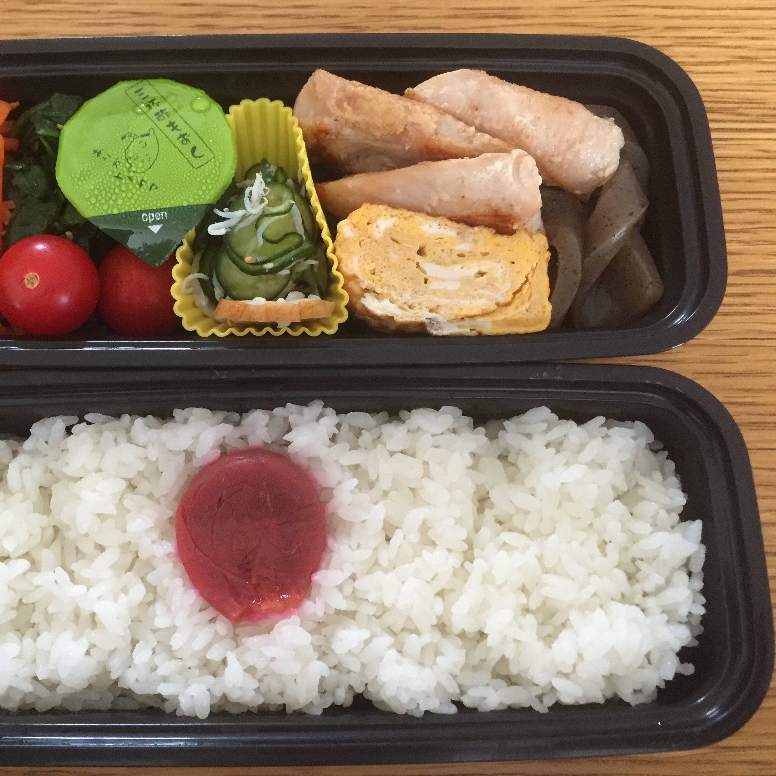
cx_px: 271
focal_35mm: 35
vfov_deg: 47.2
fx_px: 888
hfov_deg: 46.6
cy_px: 387
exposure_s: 1/17
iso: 250
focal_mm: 4.15
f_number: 2.2
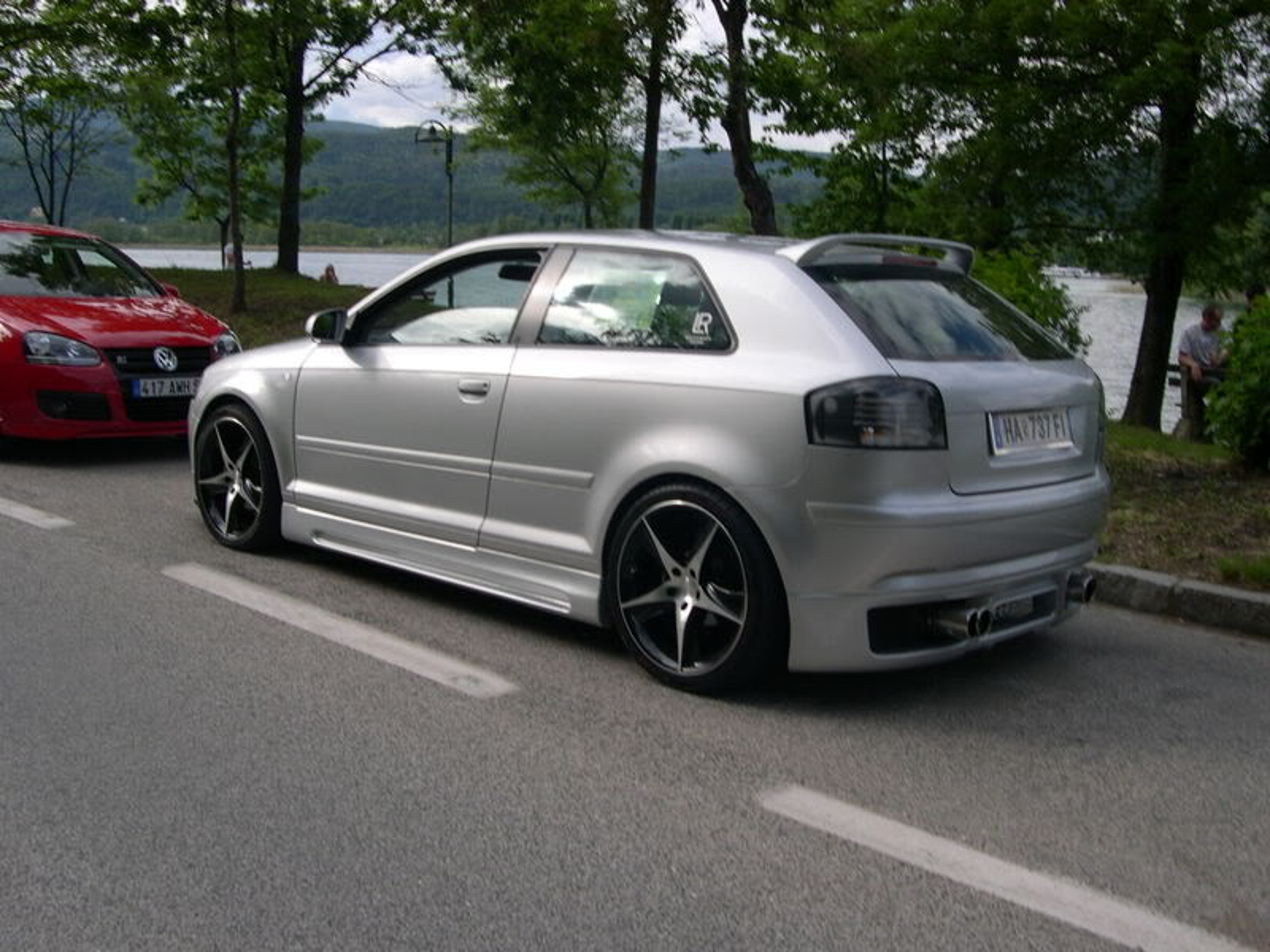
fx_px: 1394
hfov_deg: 49.0
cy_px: 476
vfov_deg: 37.7
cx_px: 635
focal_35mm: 38
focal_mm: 8
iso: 100
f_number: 7.6
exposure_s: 1/143
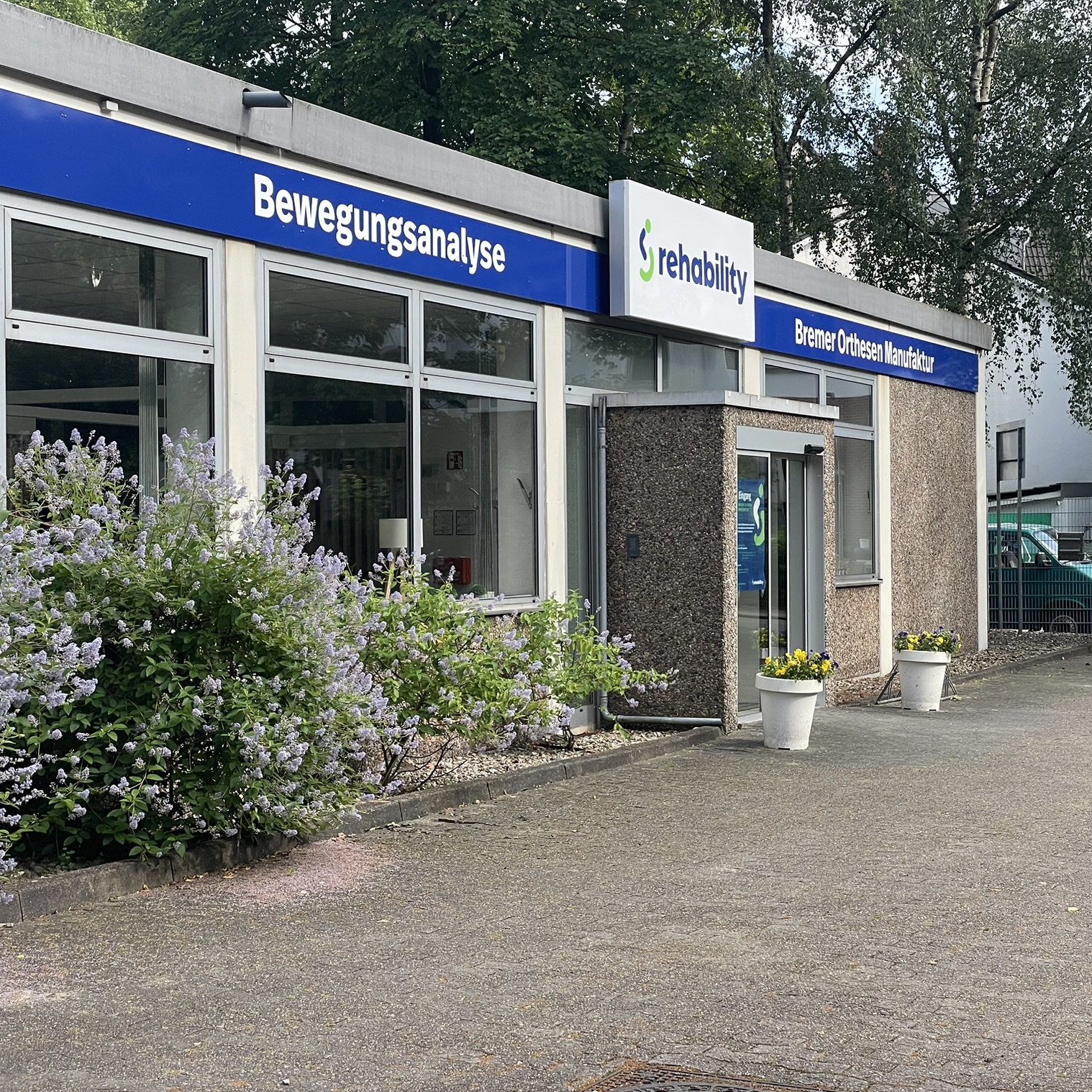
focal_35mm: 62
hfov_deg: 27.7
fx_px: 2213
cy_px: 543
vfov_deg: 27.7
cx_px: 611
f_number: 2
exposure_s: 1/516
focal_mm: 6
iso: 25
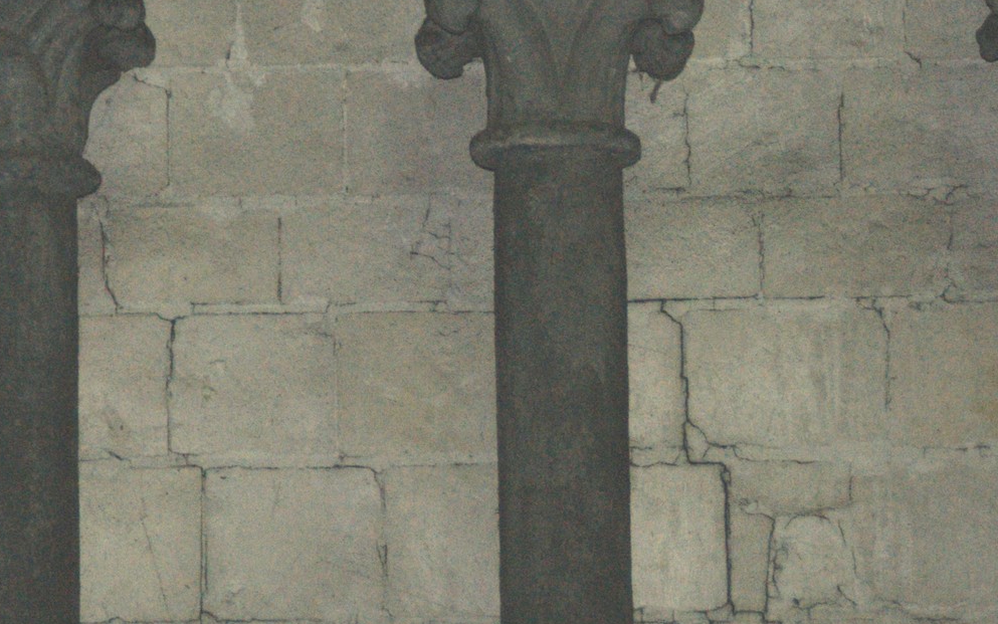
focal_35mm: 323
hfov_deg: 6.5
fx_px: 8787
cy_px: 129
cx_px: 620
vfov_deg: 4.1
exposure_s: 1/125
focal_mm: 105
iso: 400
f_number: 5.6
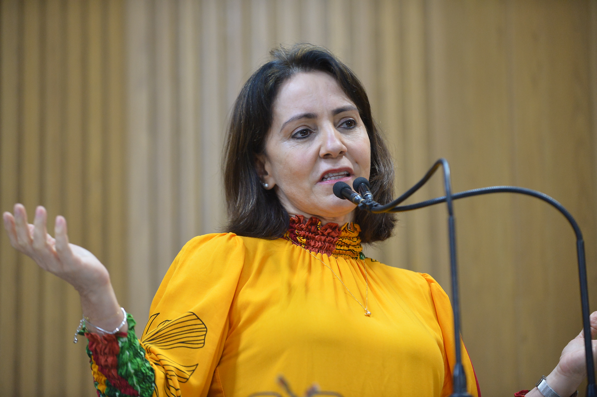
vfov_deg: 9.8
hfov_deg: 14.7
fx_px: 2319
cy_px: 198
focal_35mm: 140
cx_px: 298
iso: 3200
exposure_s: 1/320
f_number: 2.8
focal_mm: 140
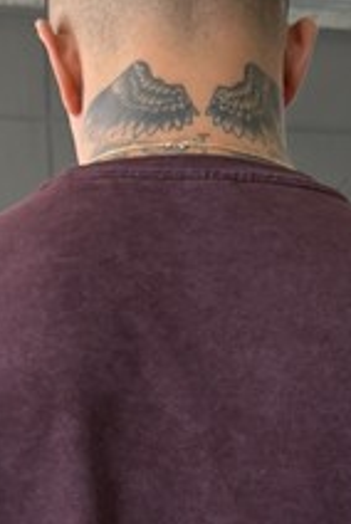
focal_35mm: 94
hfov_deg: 14.6
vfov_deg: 20.3
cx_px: 168
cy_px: 628
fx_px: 1370
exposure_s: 1/121
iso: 64
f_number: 1.78
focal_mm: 6.76
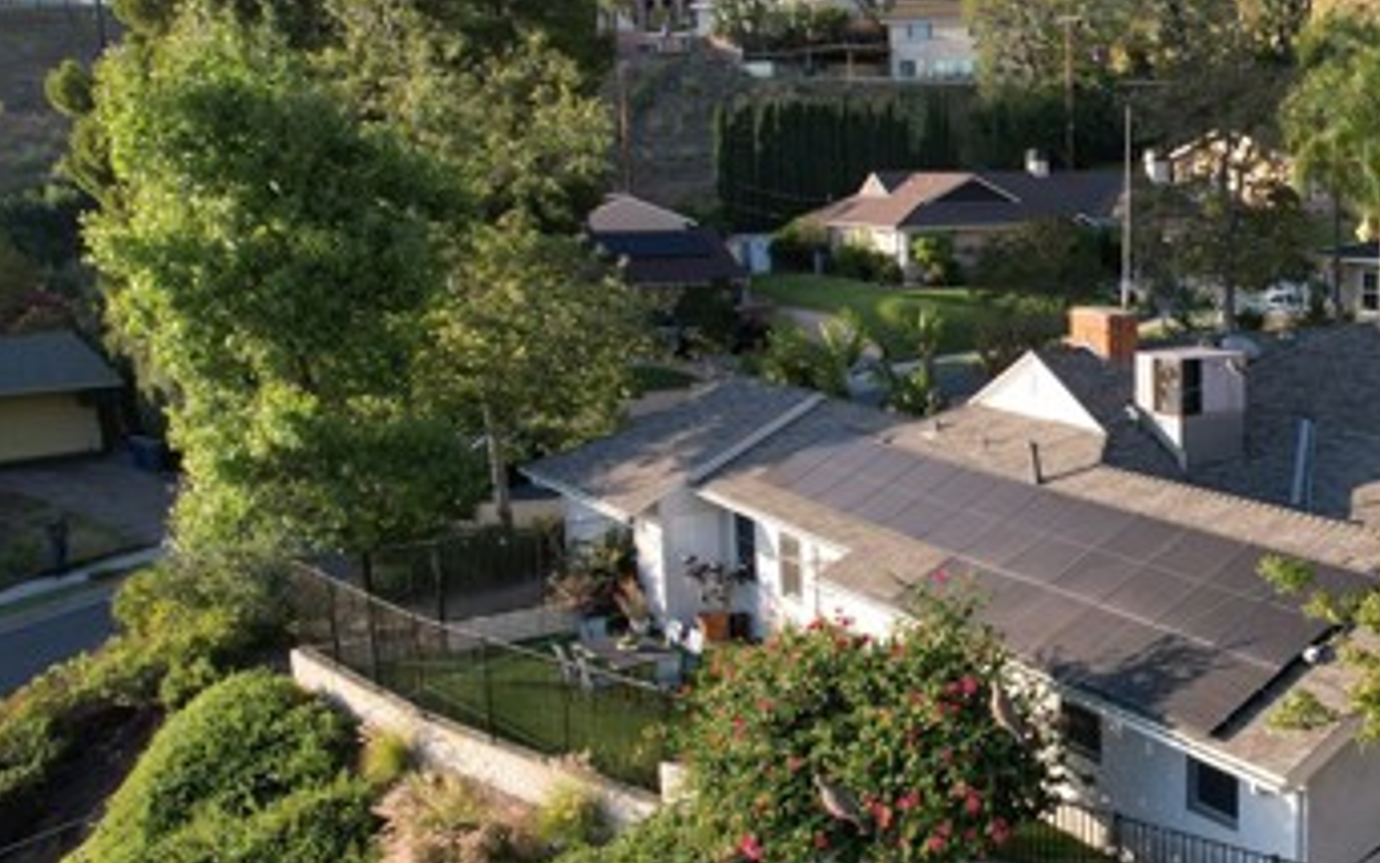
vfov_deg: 30.6
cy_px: 442
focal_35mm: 42
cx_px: 1186
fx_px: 1580
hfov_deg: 43.9
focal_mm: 8.38
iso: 100
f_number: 2.8
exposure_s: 1/640
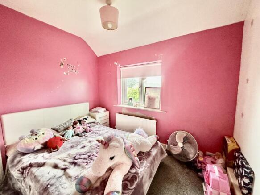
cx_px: 130
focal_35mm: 14
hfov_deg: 102.1
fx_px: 105
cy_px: 98
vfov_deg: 85.7
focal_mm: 2.22
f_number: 2.2
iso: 400
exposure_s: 1/60
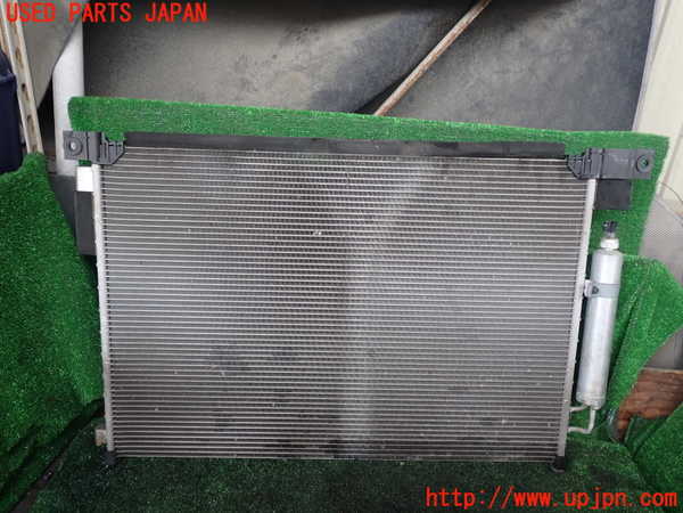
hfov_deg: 60.0
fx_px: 592
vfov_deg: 46.8
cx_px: 342
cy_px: 256
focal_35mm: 30
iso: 100
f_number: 2.3
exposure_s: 1/60
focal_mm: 5.4
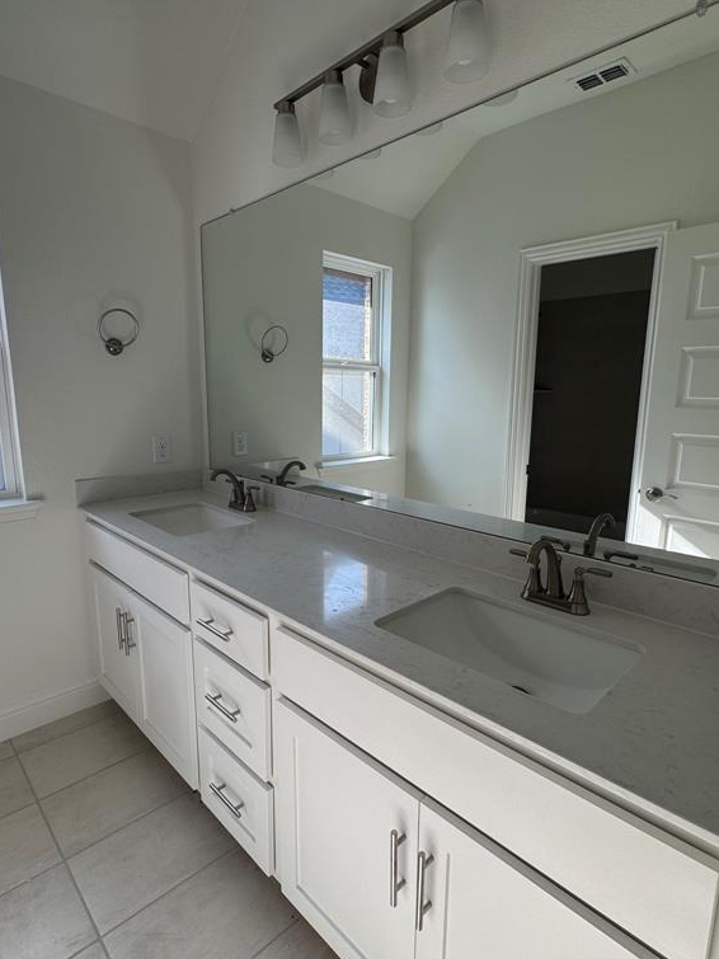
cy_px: 483
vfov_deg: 84.7
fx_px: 526
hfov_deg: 68.7
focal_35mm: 19
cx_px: 360
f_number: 2.2
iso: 40
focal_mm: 2.22
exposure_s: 1/112
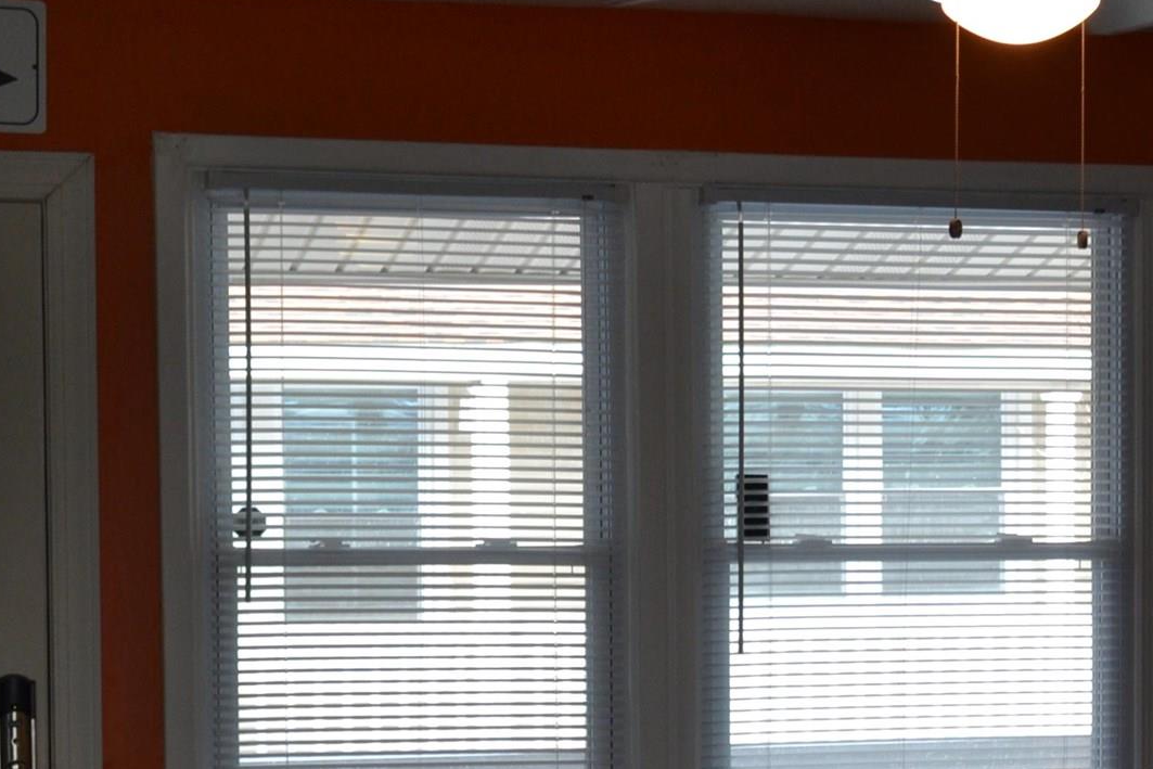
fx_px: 3331
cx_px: 823
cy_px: 668
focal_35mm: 104
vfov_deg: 13.1
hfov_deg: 19.5
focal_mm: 24
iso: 400
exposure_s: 1/100
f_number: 5
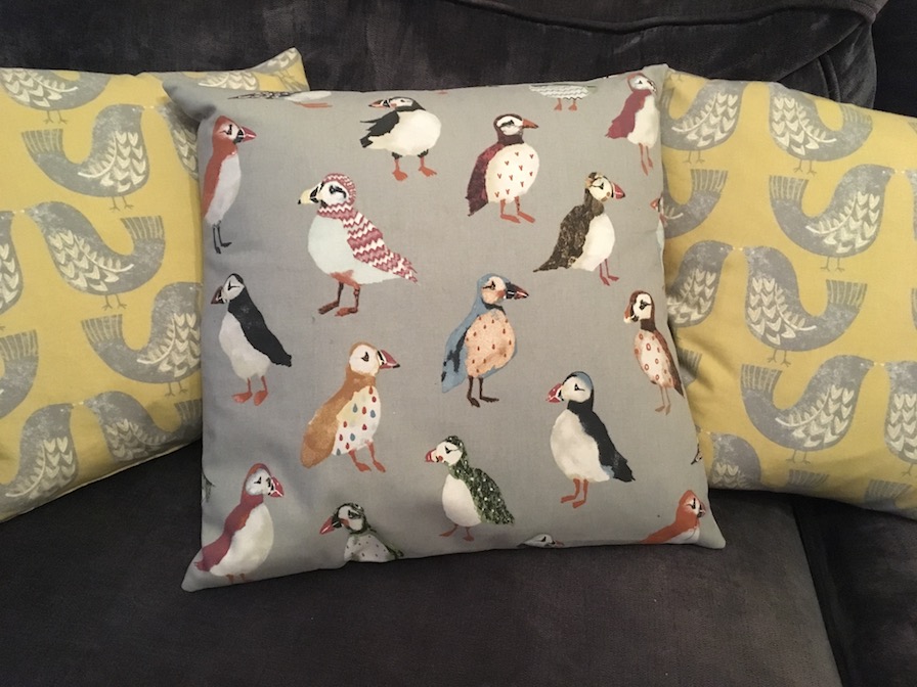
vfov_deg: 48.2
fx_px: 768
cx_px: 458
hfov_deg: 61.7
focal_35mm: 29
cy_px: 344
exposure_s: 1/17
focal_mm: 4.15
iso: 400
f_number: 2.2
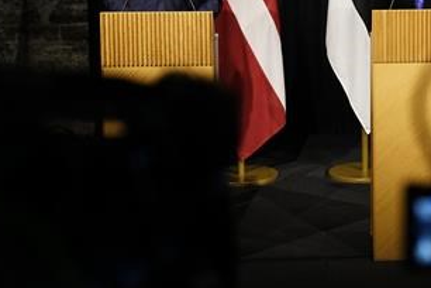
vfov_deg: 13.5
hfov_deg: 19.9
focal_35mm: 100
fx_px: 1197
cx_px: 417
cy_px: 22
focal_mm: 47
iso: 2000
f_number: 2.8
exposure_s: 1/400
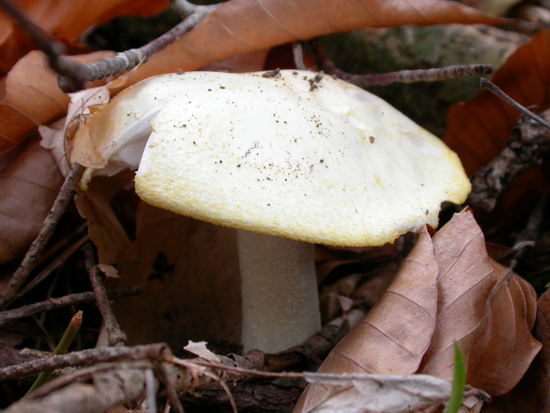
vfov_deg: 18.9
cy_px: 206
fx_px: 1239
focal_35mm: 78
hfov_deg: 25.0
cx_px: 275
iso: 100
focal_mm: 16.2
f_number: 5
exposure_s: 1/31.7
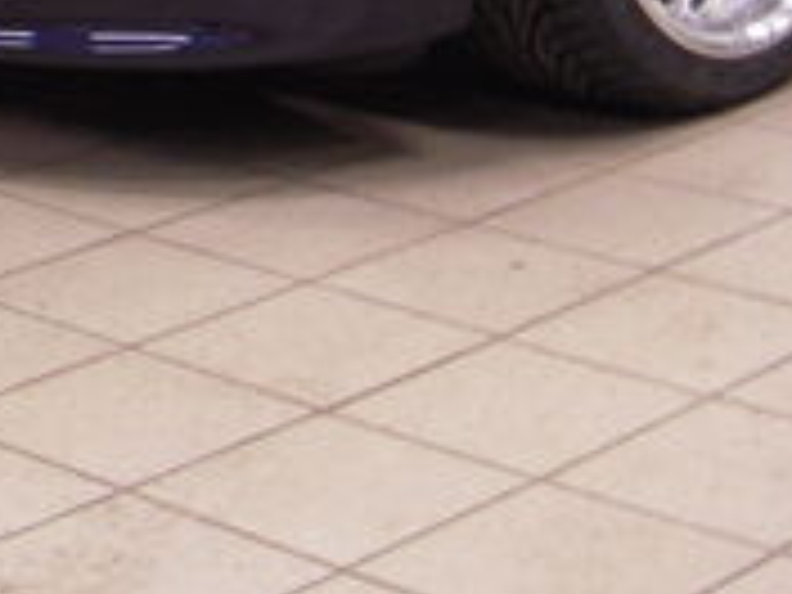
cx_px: 544
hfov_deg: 14.3
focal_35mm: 138
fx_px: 3157
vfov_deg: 10.3
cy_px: -378
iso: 250
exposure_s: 1/8
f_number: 3.3
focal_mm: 6.3
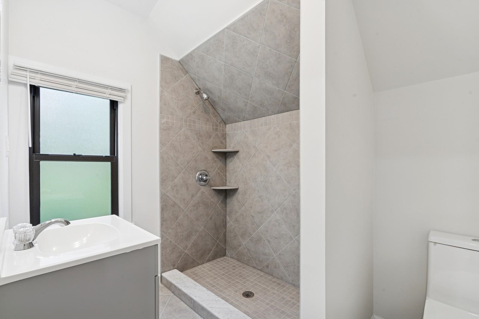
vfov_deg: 73.7
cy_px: 160
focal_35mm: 16
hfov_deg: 96.7
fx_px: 213
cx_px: 240
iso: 100
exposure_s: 1/2
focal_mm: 16
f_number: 11
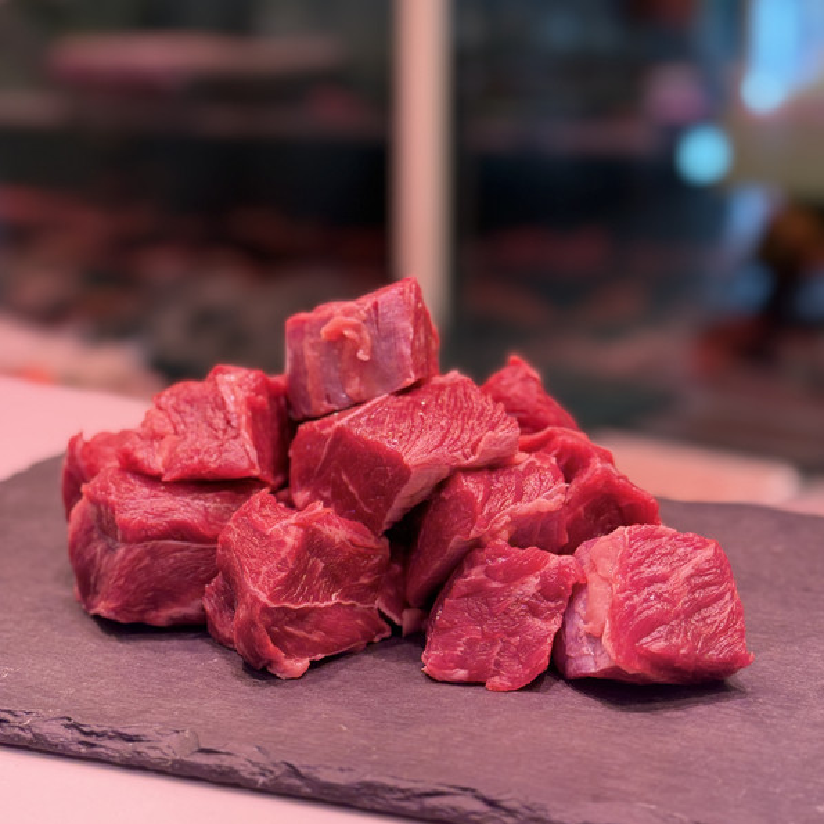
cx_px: 414
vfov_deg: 30.0
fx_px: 1535
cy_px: 355
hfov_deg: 30.0
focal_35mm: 57
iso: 80
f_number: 1.78
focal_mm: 6.76
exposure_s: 1/100
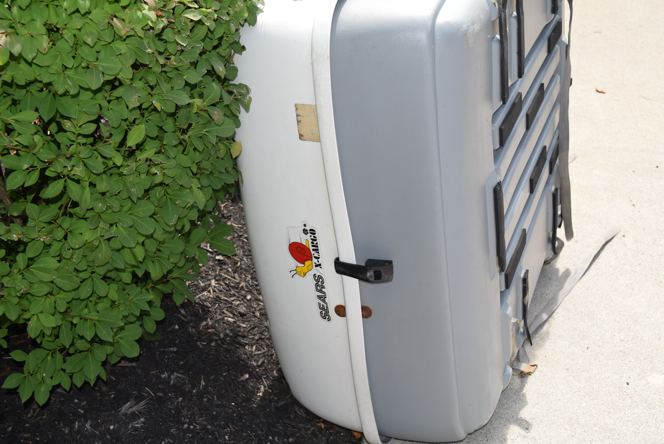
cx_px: 332
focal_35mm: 45
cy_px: 222
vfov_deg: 29.9
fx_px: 831
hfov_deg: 43.6
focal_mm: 30
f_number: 6.3
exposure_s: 1/160
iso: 100
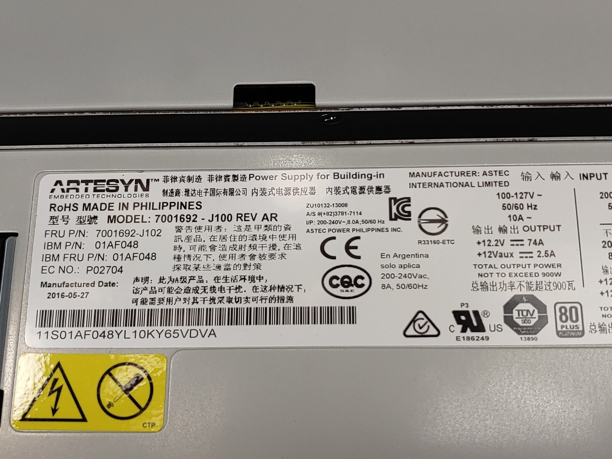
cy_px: 230
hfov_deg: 38.9
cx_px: 306
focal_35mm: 49
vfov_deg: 29.7
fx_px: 866
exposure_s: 1/415
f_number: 1.8
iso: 50
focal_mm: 4.36
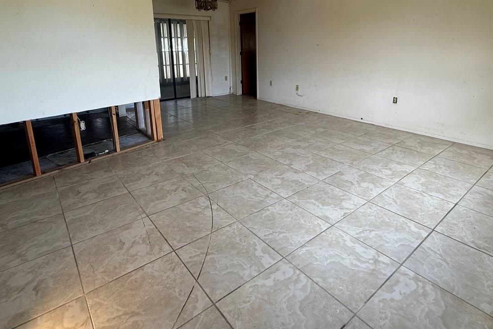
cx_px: 264
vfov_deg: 58.2
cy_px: 110
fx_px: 288
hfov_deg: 81.1
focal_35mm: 21
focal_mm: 2.22
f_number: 2.2
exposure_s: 1/120
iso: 50
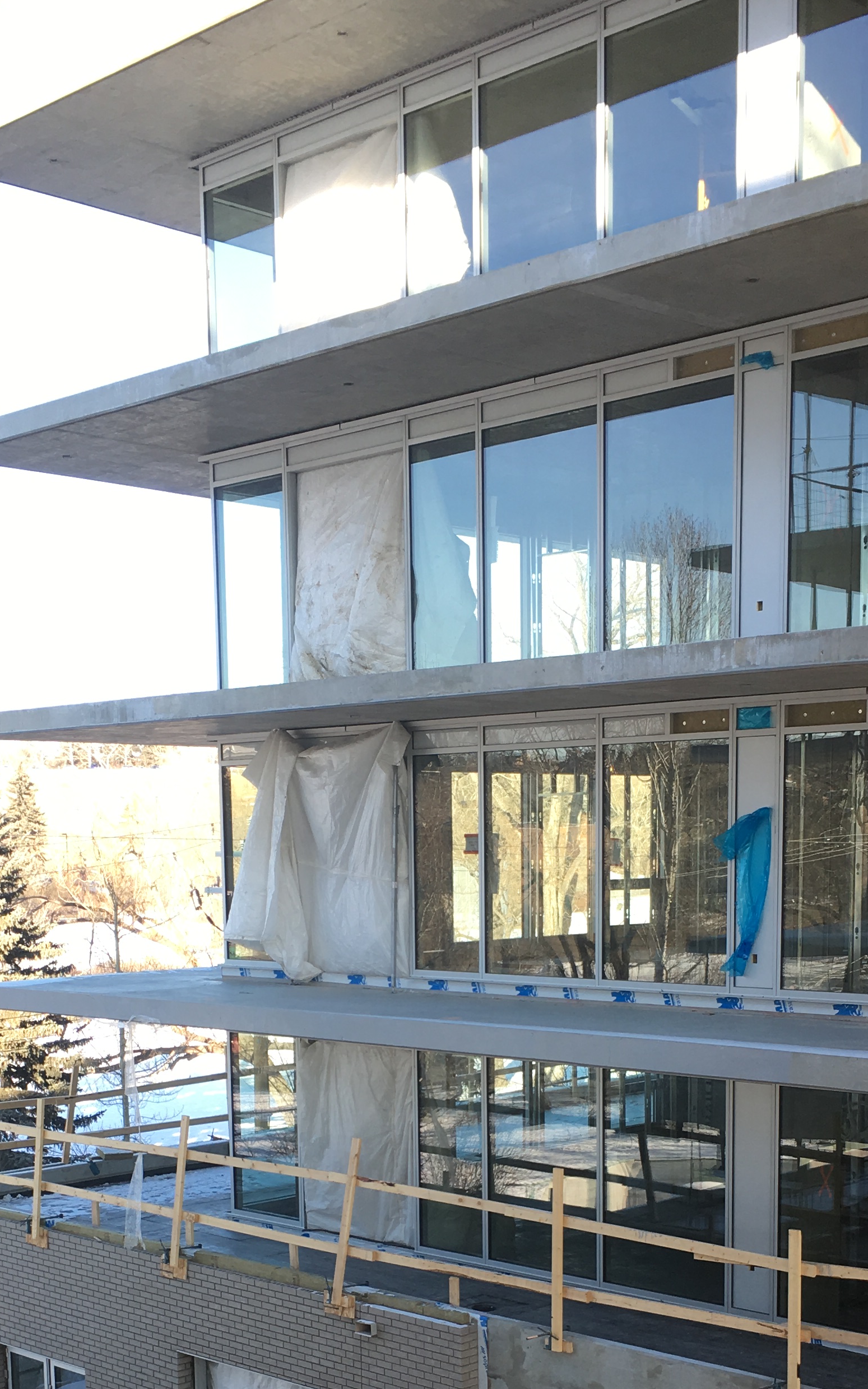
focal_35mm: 50
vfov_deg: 38.8
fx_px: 1893
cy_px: 1102
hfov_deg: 25.8
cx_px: 436
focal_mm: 4.15
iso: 25
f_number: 2.2
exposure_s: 1/196
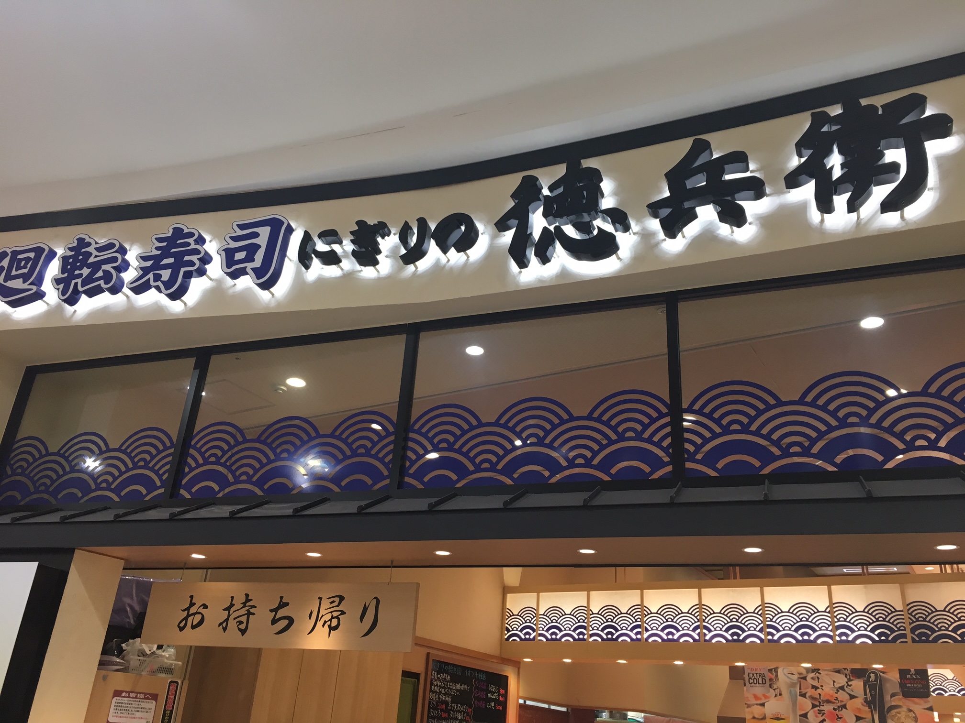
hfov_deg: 61.7
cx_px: 482
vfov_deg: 48.2
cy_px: 362
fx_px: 808
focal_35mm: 29
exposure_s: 1/30
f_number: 2.2
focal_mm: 4.15
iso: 64
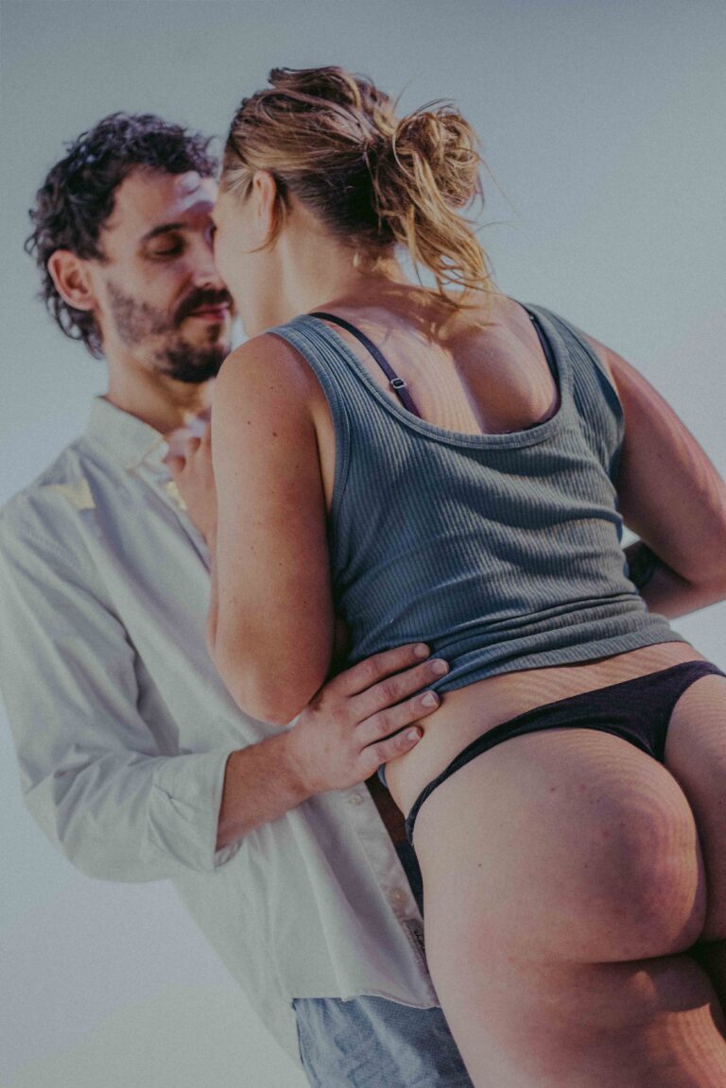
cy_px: 544
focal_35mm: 84
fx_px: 2541
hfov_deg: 16.3
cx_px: 363
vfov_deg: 24.2
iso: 2000
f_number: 1.2
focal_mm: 56
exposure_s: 1/80
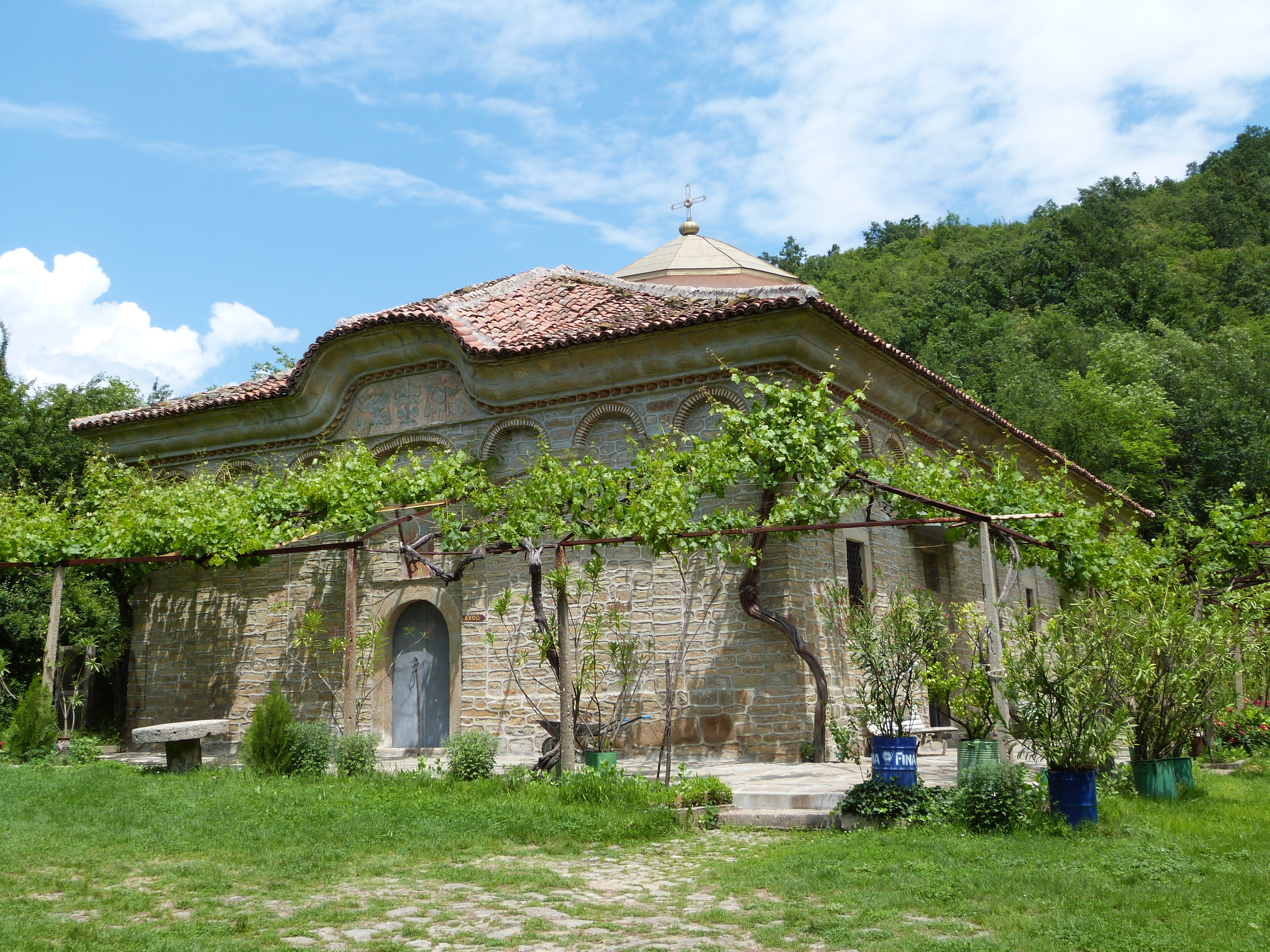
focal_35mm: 38
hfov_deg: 49.0
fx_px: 1394
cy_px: 476
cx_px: 635
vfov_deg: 37.7
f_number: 5.6
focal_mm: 6.7
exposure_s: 1/320
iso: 100
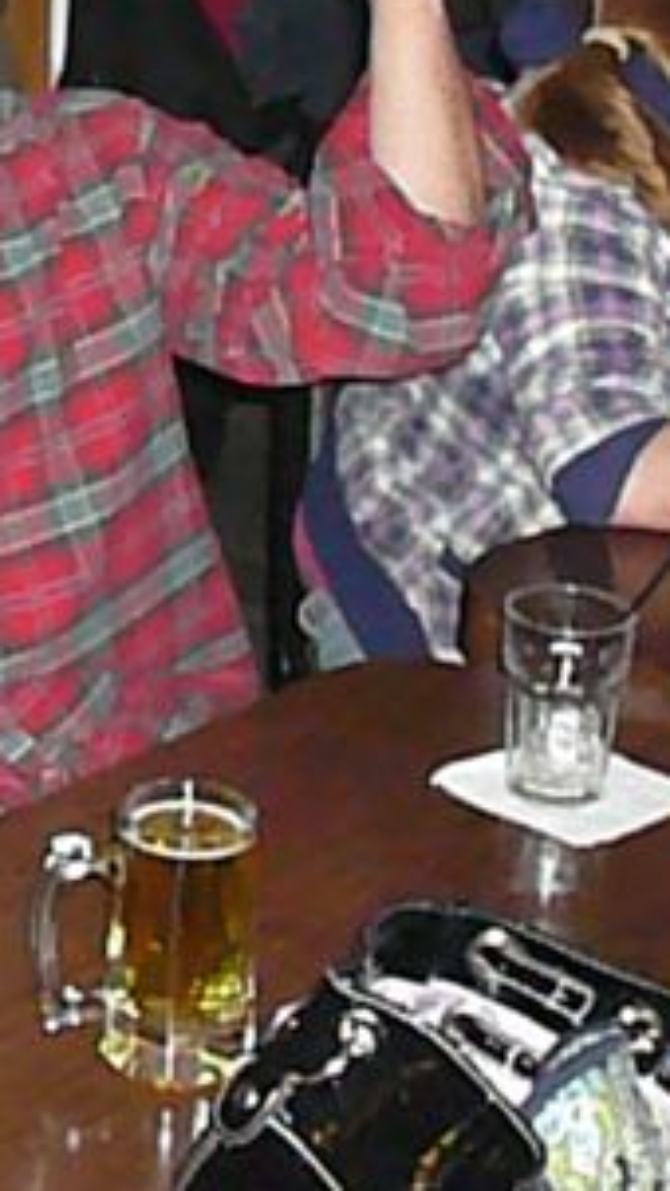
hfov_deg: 9.1
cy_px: 355
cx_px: -536
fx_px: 4009
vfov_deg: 16.8
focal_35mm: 127
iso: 1600
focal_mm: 8.2
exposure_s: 1/30
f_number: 3.5
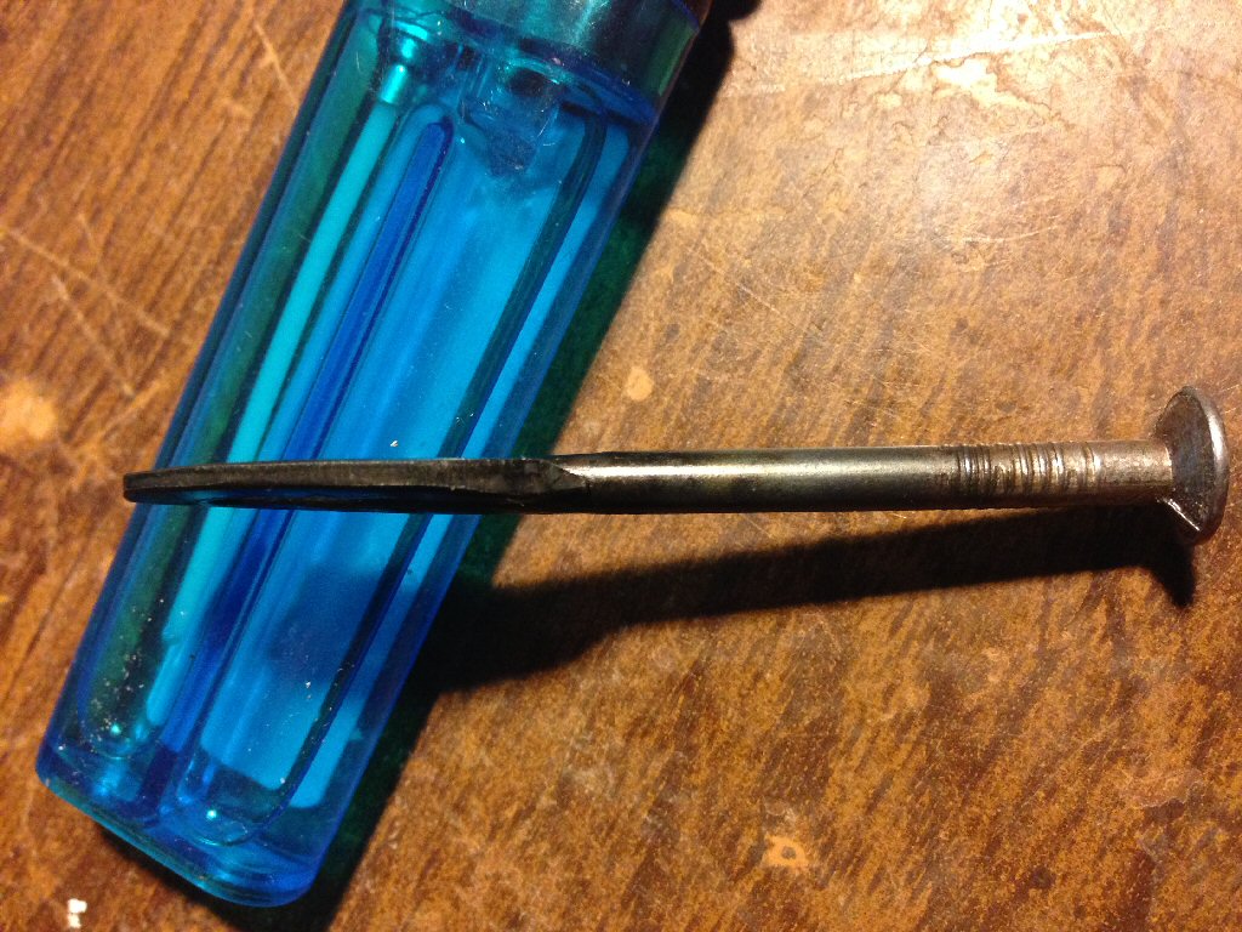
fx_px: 1184
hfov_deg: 55.4
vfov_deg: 42.9
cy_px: 466
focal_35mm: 33
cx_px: 621
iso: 320
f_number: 2.4
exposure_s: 1/20
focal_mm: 4.12
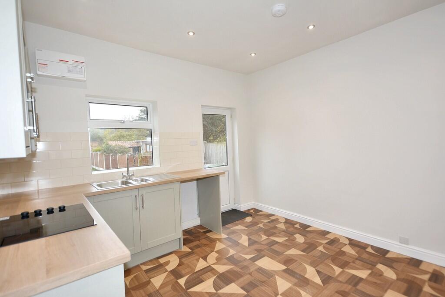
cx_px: 222
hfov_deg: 100.4
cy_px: 148
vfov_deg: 77.3
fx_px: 185
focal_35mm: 15
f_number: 4
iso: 250
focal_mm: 10
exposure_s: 1/60
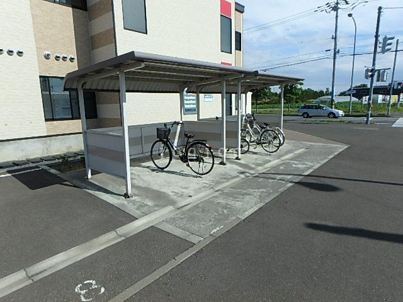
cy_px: 151
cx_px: 202
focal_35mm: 21
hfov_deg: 79.0
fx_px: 244
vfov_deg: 63.4
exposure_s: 1/640
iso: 125
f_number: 6
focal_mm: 3.7
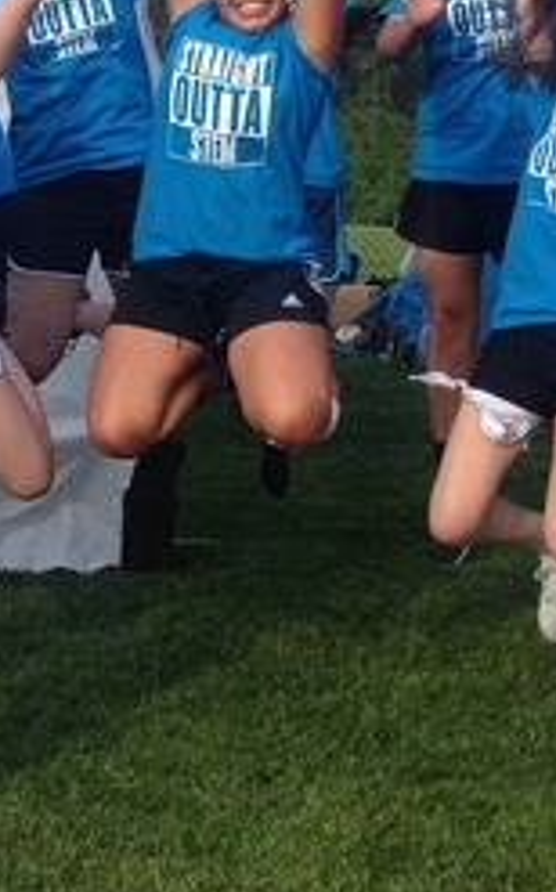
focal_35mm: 102
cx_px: 134
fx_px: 2477
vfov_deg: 20.3
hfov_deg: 12.8
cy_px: 264
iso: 50
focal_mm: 4.12
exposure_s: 1/935
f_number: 2.4
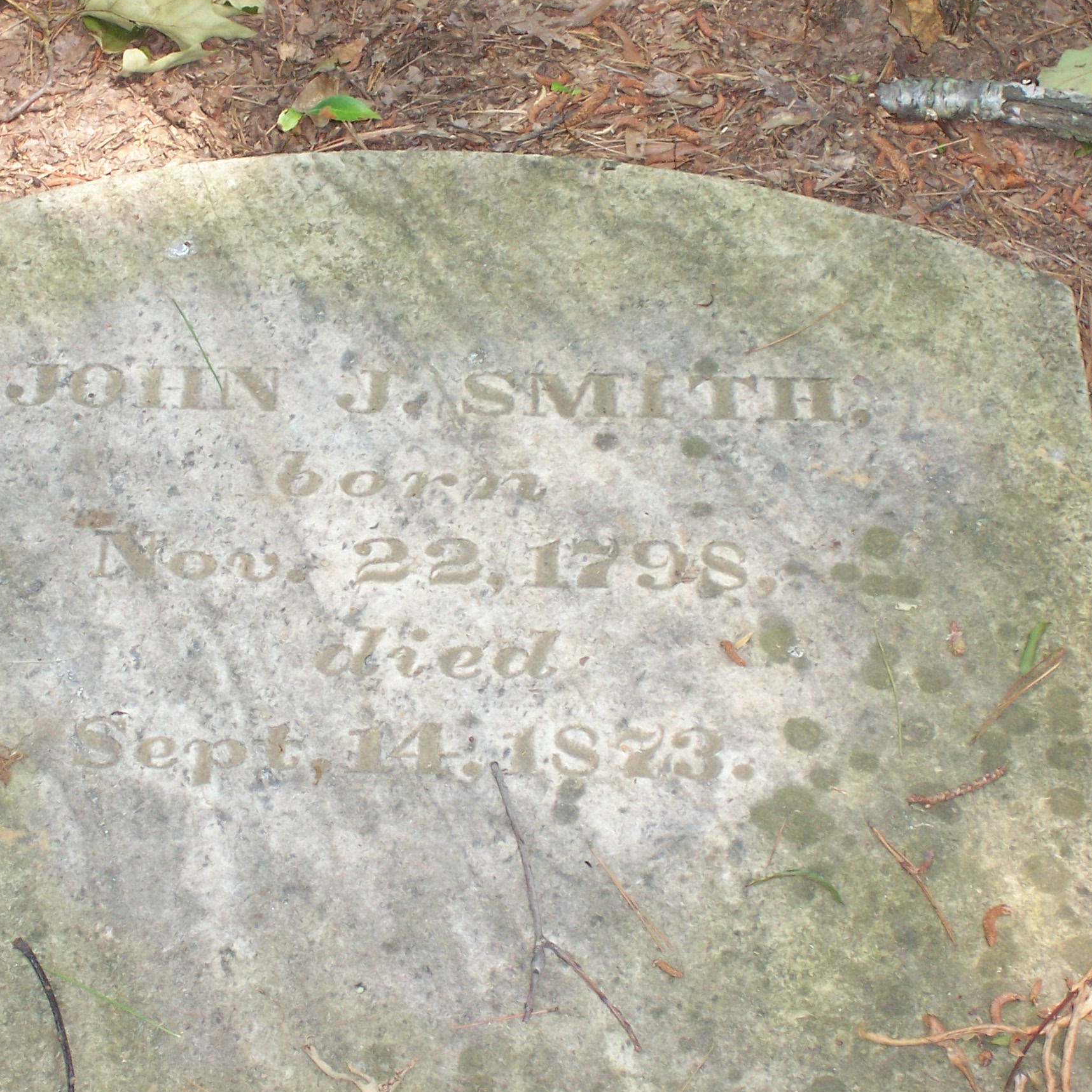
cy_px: 545
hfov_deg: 14.4
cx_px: 438
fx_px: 4319
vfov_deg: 14.4
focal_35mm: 121
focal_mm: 16.8
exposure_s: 1/90
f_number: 4.6
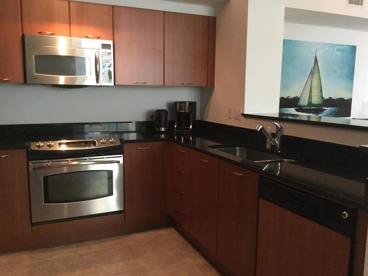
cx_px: 184
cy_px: 138
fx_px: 330
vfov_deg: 45.4
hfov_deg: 58.4
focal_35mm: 31
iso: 200
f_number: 2.4
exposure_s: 1/30
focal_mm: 3.3
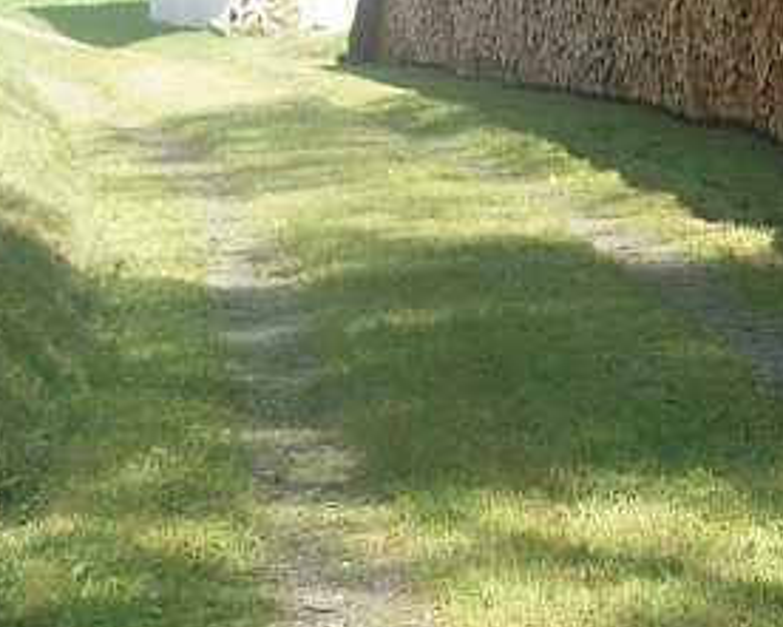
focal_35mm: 162
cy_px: 291
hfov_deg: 11.8
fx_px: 3755
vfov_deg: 9.5
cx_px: 772
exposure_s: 1/178
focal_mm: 11
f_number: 4.1
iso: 80
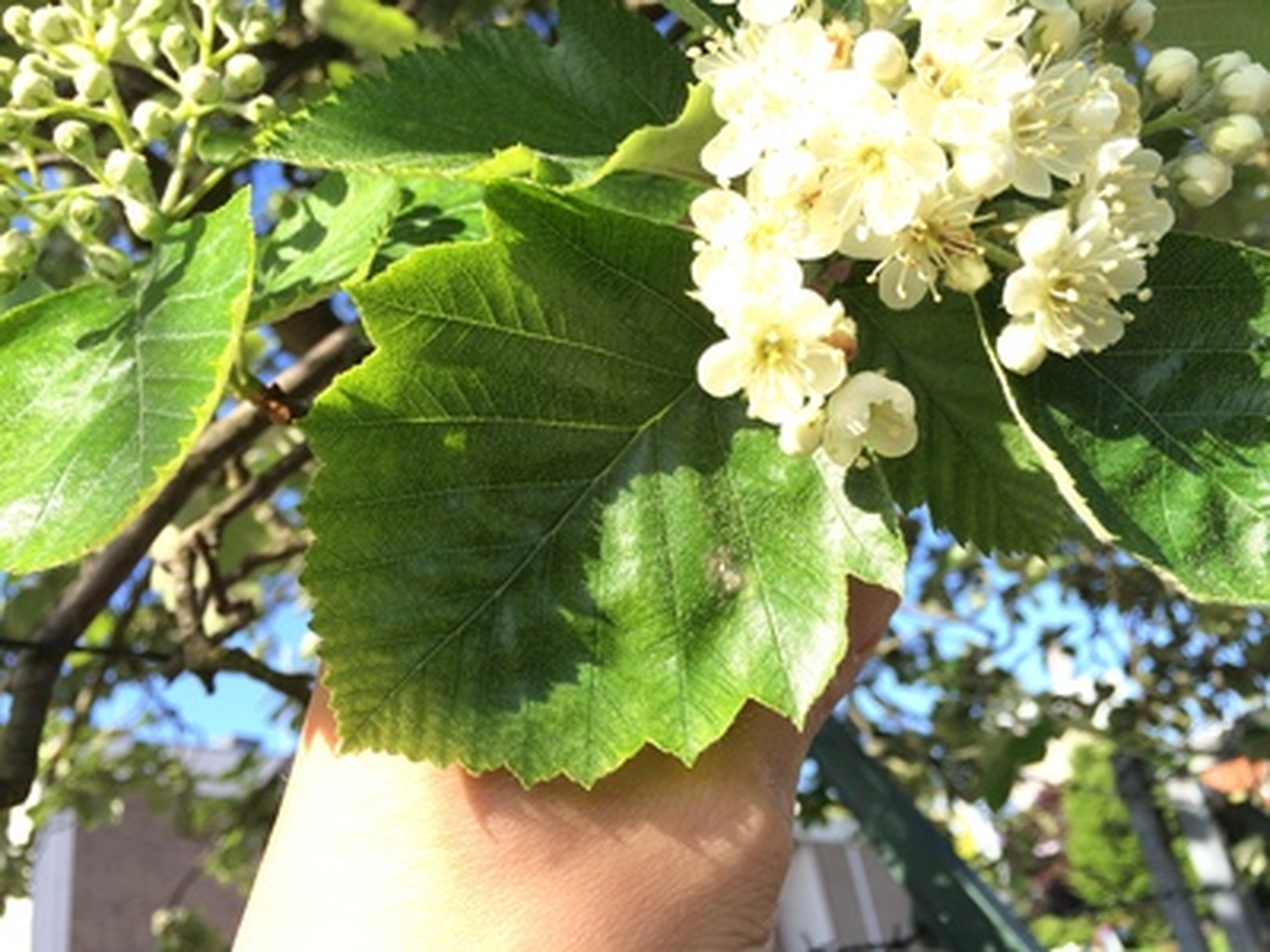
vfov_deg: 48.2
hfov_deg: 61.7
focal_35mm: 29
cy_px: 476
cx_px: 635
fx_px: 1064
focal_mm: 4.15
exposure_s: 1/471
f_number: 2.2
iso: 32
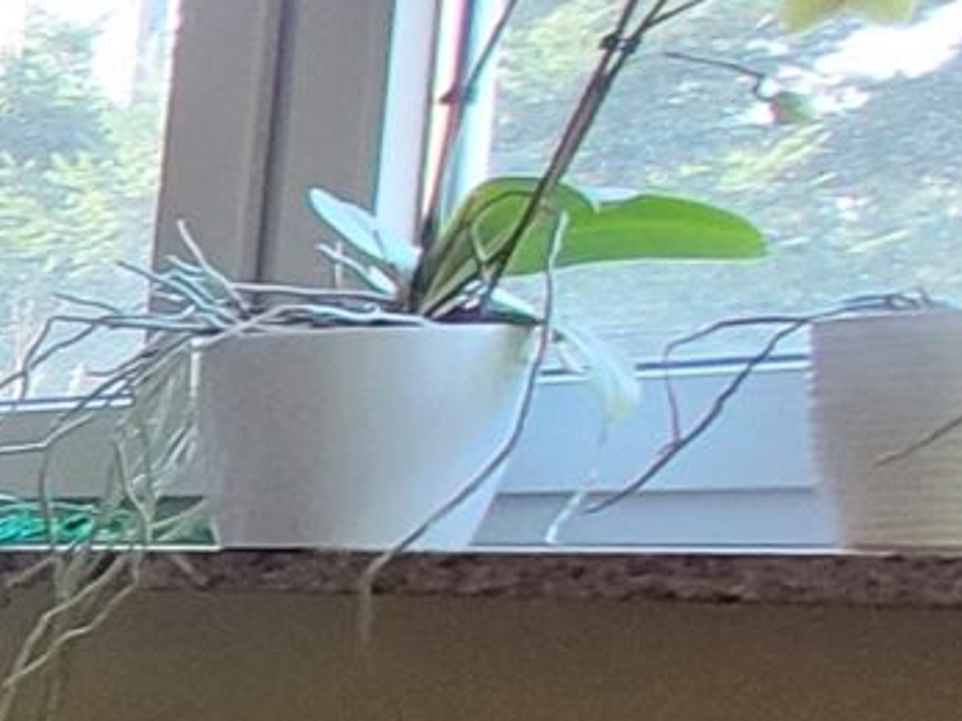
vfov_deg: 14.9
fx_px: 2667
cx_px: -2459
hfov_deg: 9.4
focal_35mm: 96
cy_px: 829
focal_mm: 1.74
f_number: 2.2
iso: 160
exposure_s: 1/50
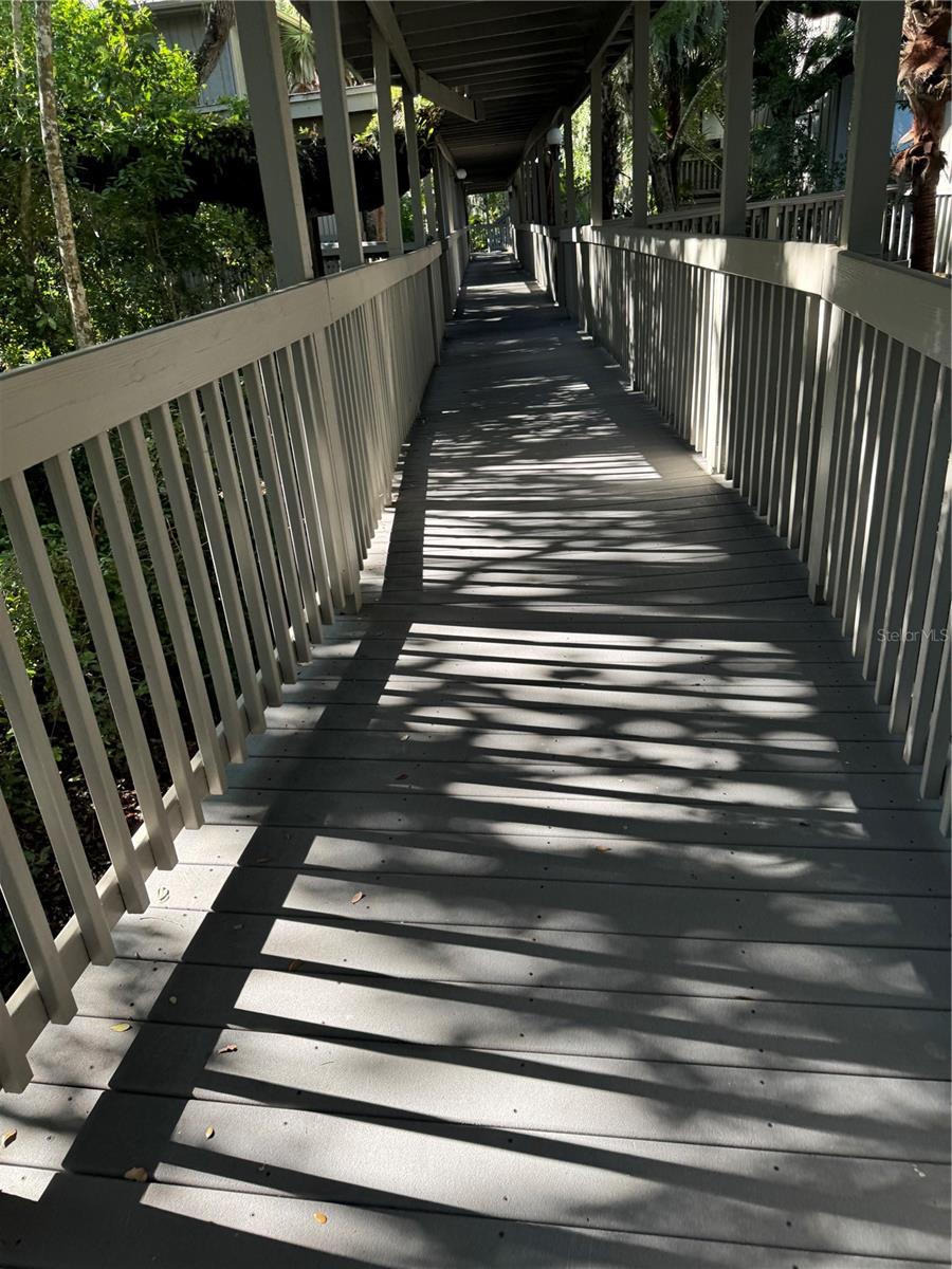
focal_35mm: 24
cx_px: 476
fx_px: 880
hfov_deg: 56.8
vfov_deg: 71.6
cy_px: 634
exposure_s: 1/217
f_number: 1.78
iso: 64
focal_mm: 6.76
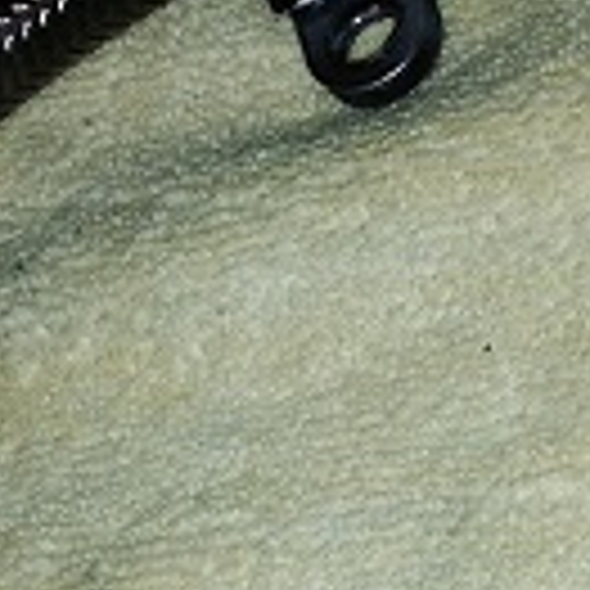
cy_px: 811
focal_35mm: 143
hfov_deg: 12.2
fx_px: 2758
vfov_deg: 11.8
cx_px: 464
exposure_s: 1/135
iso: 50
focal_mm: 4.12
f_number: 2.4
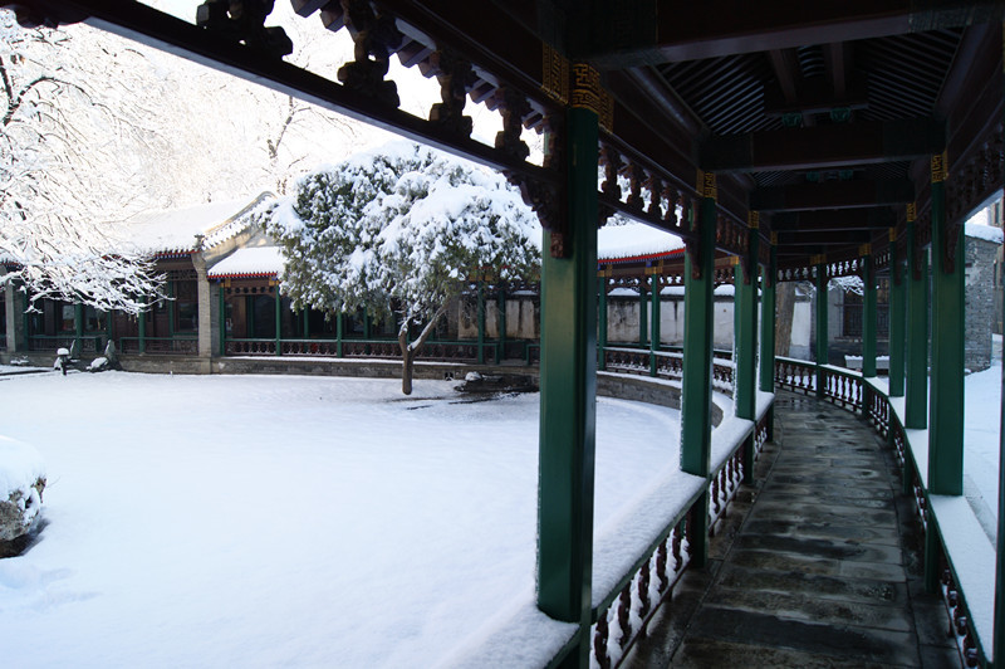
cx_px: 502
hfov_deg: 67.4
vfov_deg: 47.9
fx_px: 753
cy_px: 334
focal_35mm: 27
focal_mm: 18
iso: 100
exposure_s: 1/60
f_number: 8
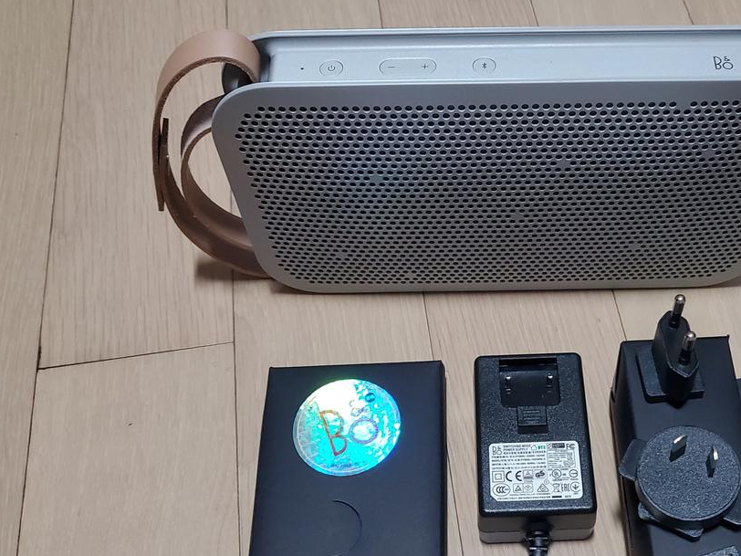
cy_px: 390
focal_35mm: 41
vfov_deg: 34.7
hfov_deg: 45.3
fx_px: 878
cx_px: 473
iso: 500
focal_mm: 4.25
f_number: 1.8
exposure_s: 1/40
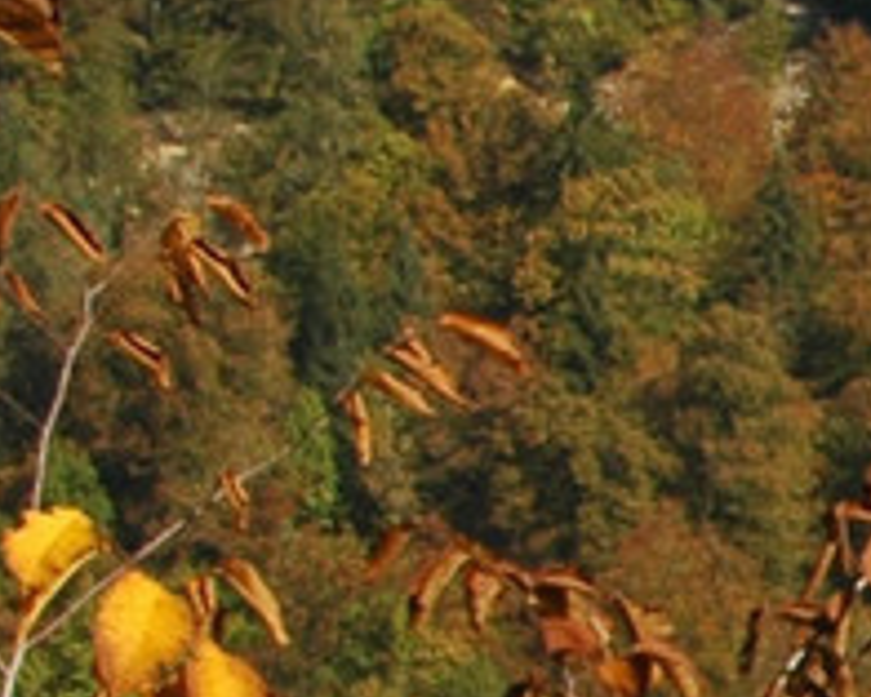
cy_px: 1037
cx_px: 3146
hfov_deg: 6.1
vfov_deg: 5.6
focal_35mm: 276
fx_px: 7118
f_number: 10
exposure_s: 1/250
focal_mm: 24
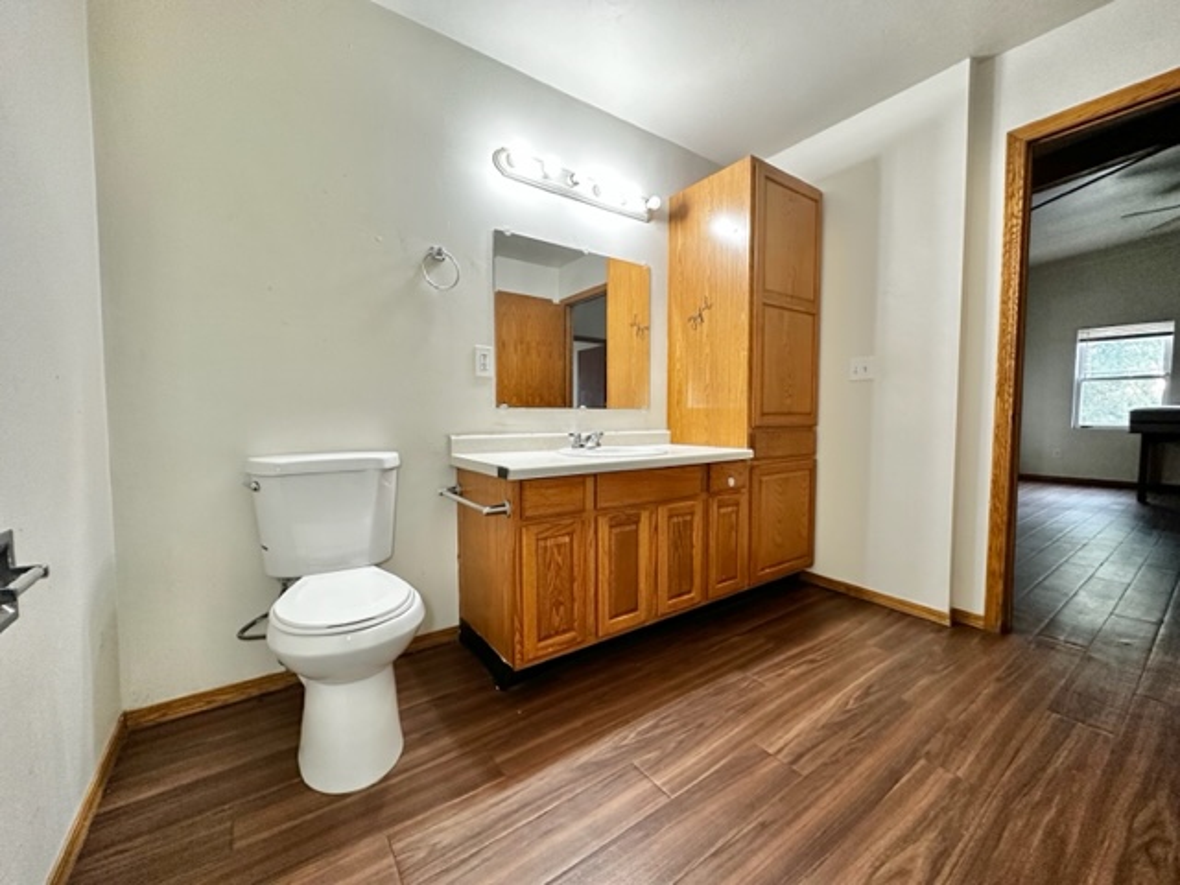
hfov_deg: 102.1
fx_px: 477
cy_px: 442
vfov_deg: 85.7
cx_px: 590
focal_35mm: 14
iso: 200
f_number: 2.2
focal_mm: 2.22
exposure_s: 1/60
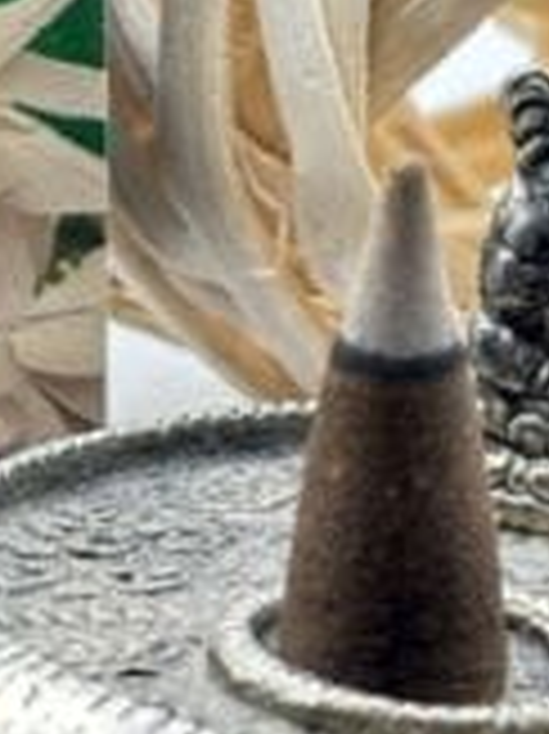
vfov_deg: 9.2
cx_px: 54
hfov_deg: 6.9
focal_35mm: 213
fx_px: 4510
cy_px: 11
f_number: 1.6
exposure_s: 1/100
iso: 64
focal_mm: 5.96
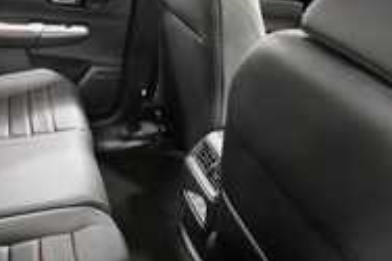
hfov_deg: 49.2
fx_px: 348
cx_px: 8
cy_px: 160
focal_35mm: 32
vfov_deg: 40.8
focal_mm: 10
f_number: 4.5
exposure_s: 1/60
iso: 6400
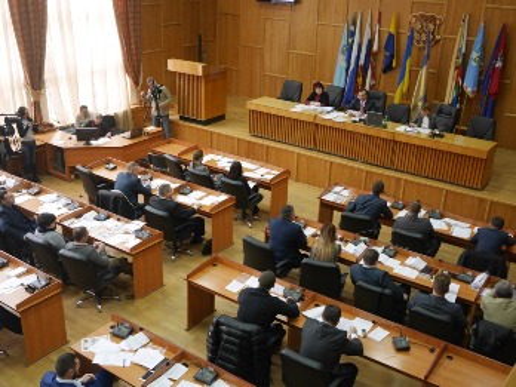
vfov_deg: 36.0
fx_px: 596
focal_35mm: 40
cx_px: 258
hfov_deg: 46.8
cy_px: 194
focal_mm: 20
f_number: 5
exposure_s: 1/25
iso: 800
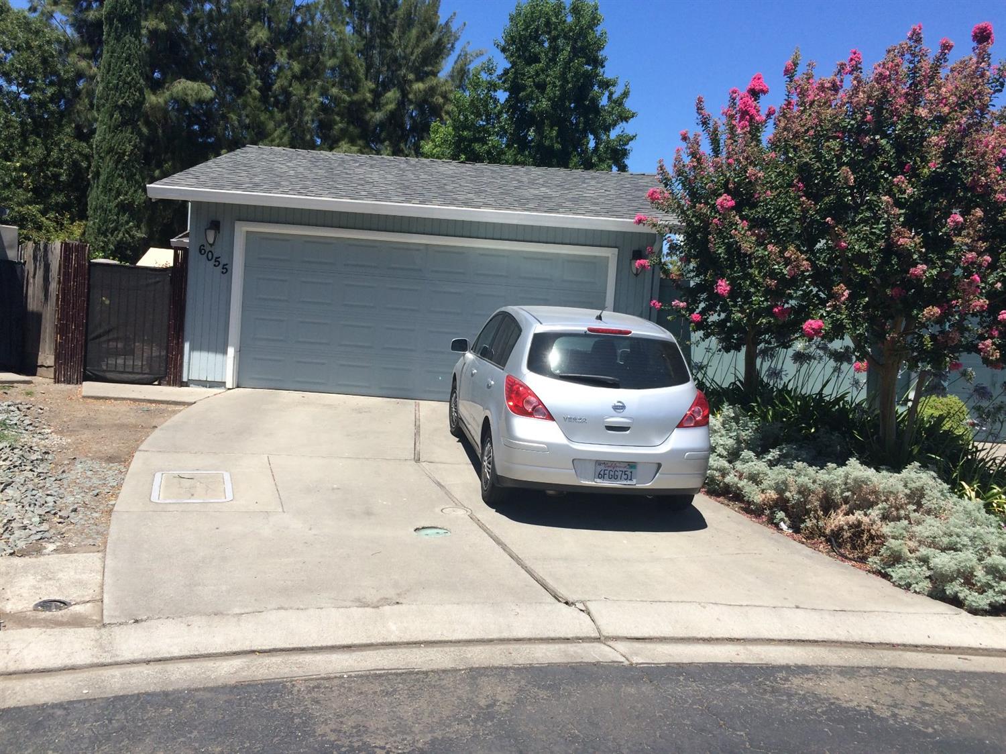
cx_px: 503
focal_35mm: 29
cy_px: 377
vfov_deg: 48.2
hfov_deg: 61.7
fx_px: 843
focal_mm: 4.15
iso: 32
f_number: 2.2
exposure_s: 1/2053
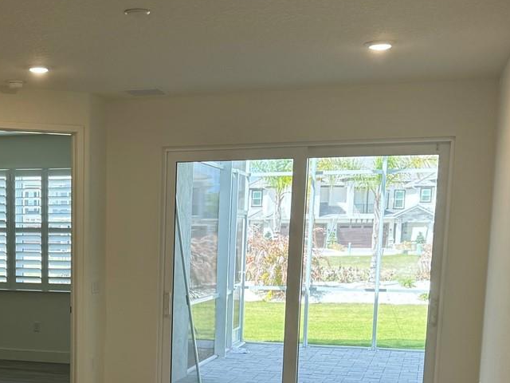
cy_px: 365
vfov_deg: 23.6
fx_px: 884
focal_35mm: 60
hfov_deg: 31.1
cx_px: 80
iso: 100
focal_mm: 6.76
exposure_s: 1/170
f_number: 1.78
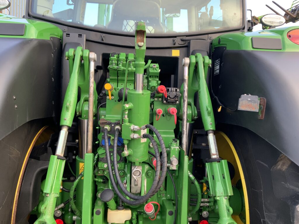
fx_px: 250
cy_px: 112
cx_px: 150
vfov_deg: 48.2
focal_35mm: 29
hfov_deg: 61.7
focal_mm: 3
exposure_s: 1/122
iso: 64
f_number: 1.8
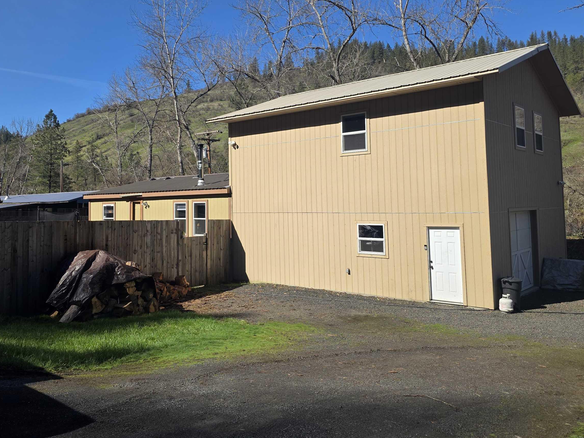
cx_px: 257
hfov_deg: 58.2
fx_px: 523
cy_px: 186
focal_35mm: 31
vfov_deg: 45.3
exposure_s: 1/5153
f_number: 1.7
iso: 80
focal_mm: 6.3
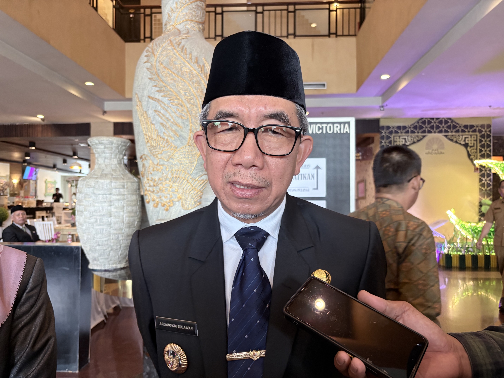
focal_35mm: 26
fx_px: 379
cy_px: 189
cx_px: 252
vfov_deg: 53.1
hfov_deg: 67.3
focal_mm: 5.96
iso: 200
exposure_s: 1/50
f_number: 1.6
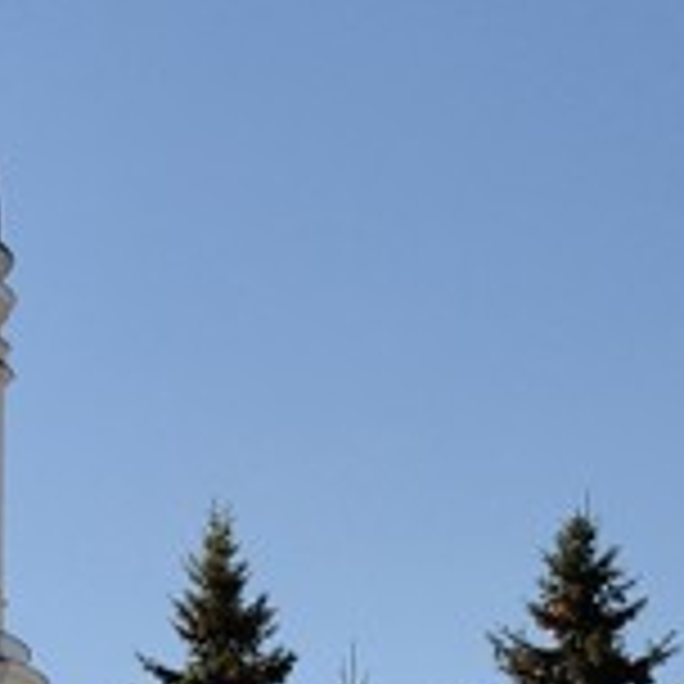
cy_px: 763
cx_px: 680
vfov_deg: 9.6
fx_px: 4046
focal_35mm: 181
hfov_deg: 9.6
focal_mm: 24
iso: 160
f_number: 6.3
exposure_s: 1/800
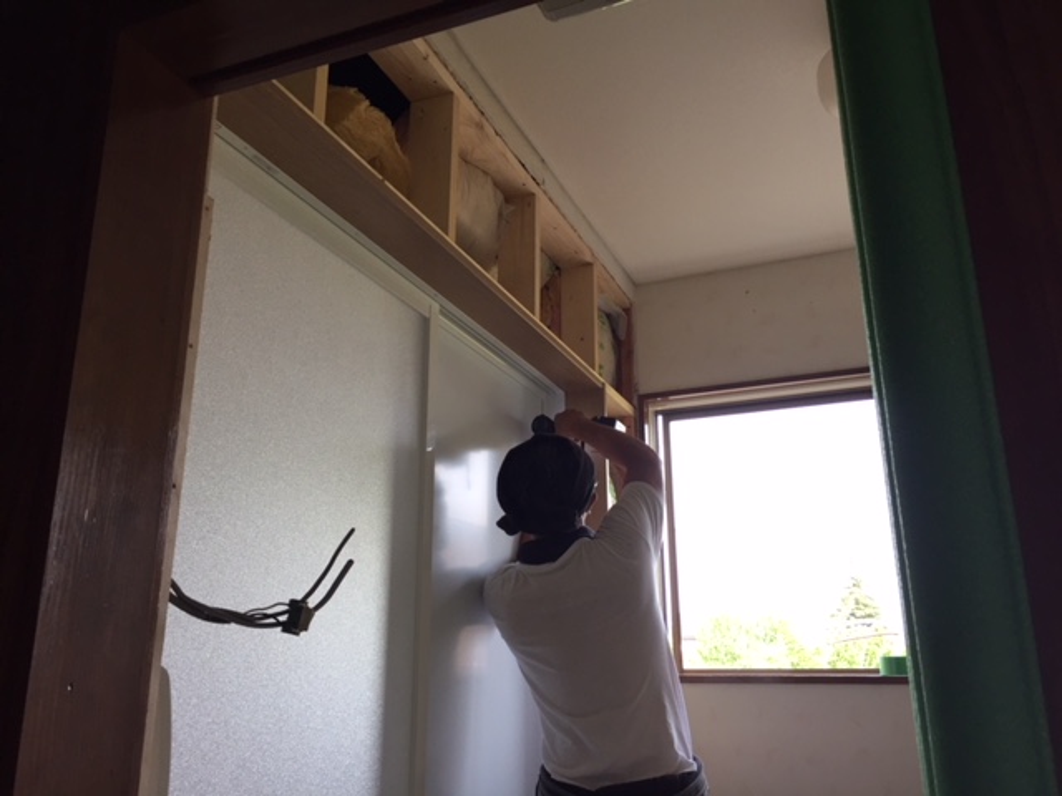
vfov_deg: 48.2
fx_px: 890
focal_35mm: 29
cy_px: 398
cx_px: 531
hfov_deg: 61.7
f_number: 2.2
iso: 50
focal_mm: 4.15
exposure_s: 1/120
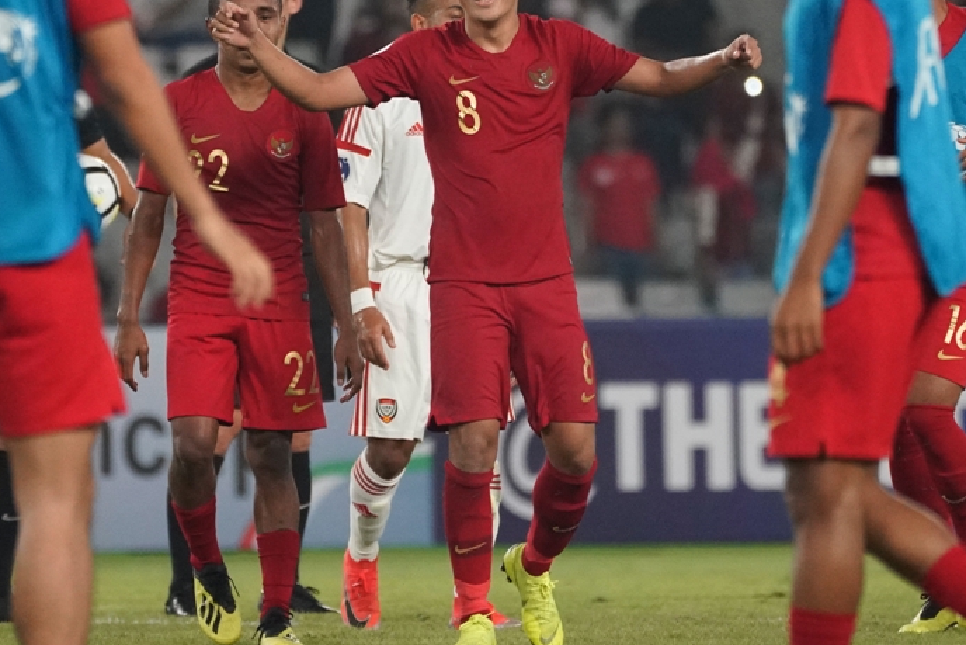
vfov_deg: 1.5
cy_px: 193
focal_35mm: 893
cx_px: 510
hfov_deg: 2.3
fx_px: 23966
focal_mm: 400
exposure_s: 1/1600
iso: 6400
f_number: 5.6
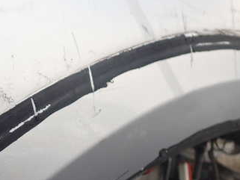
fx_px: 388
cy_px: 119
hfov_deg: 33.2
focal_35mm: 56
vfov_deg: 26.0
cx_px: 43
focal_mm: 5.4
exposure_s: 1/160
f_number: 2.3
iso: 100
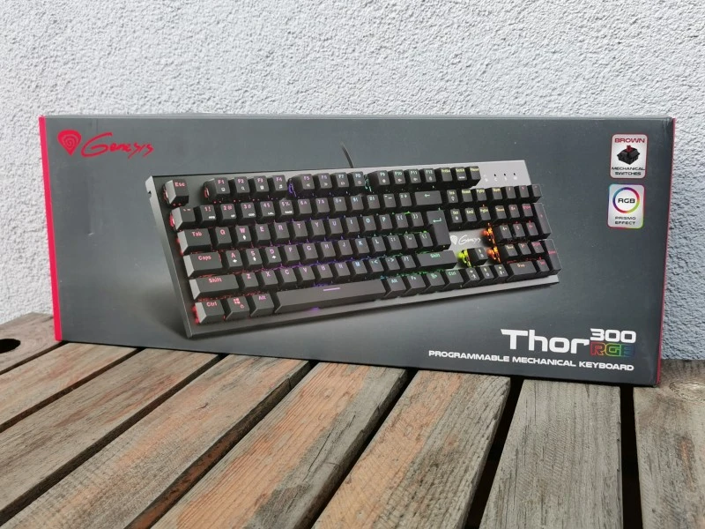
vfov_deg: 35.1
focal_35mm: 41
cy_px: 264
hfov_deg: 45.8
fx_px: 835
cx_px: 352
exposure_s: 1/205
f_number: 1.6
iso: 50
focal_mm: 5.56
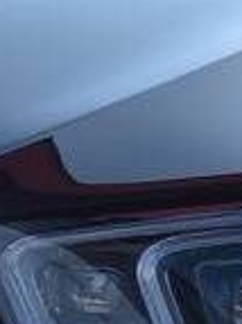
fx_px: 2959
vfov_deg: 6.2
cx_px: -140
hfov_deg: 4.6
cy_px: 251
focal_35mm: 317
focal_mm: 46
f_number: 6.3
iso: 500
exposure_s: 1/160
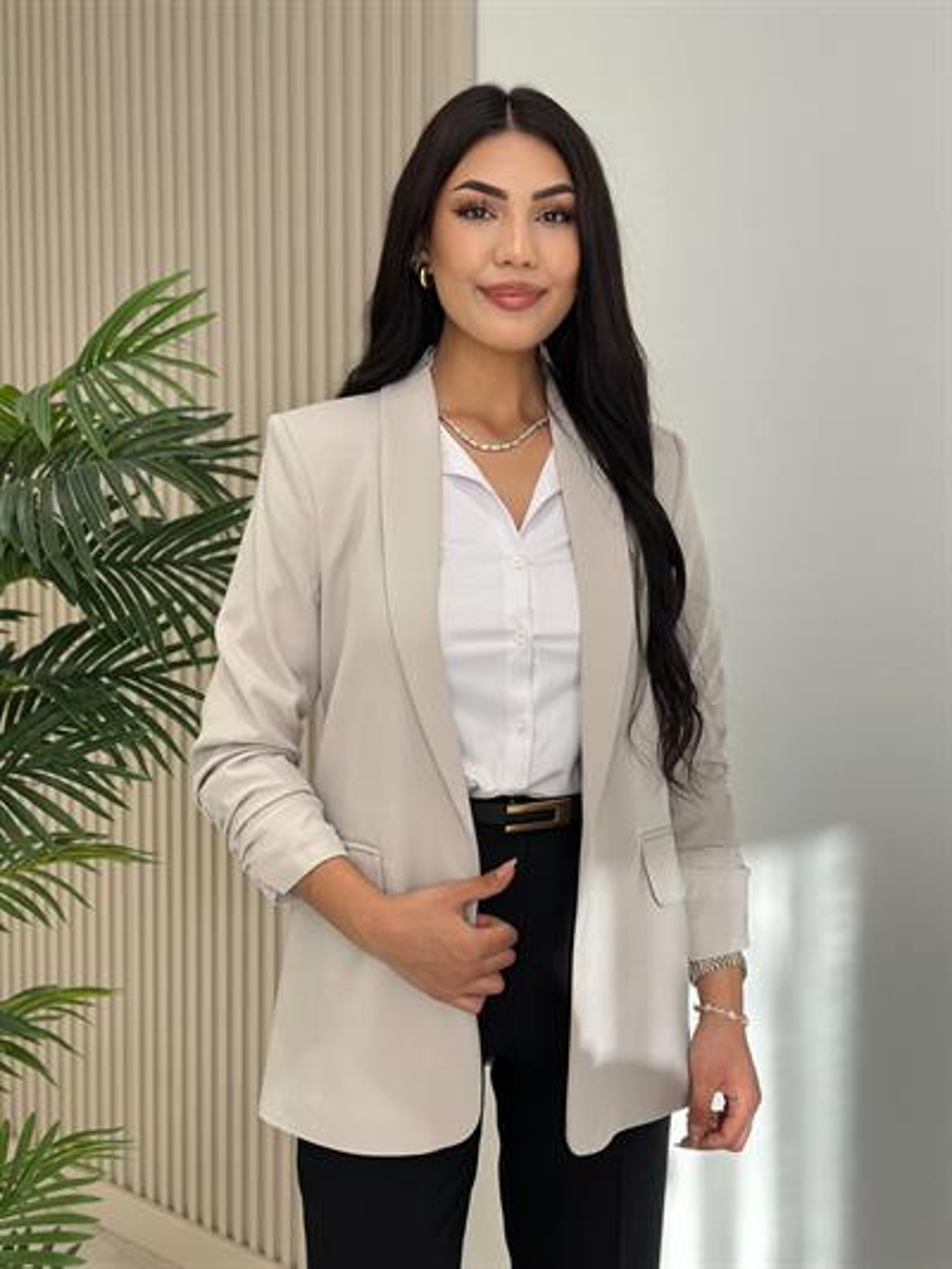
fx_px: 1759
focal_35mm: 48
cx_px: 476
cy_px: 634
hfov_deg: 30.3
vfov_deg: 39.6
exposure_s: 1/414
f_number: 1.78
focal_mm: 6.86
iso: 80
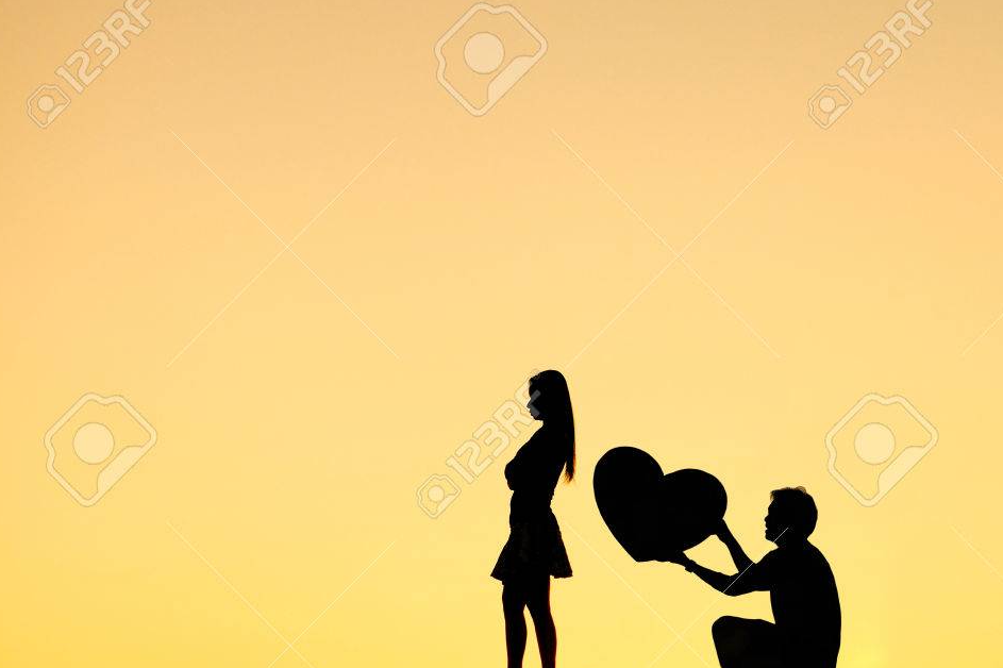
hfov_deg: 17.9
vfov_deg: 12.0
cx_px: 678
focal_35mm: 114
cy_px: 406
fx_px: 3166
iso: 400
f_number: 5.6
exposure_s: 1/640
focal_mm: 55
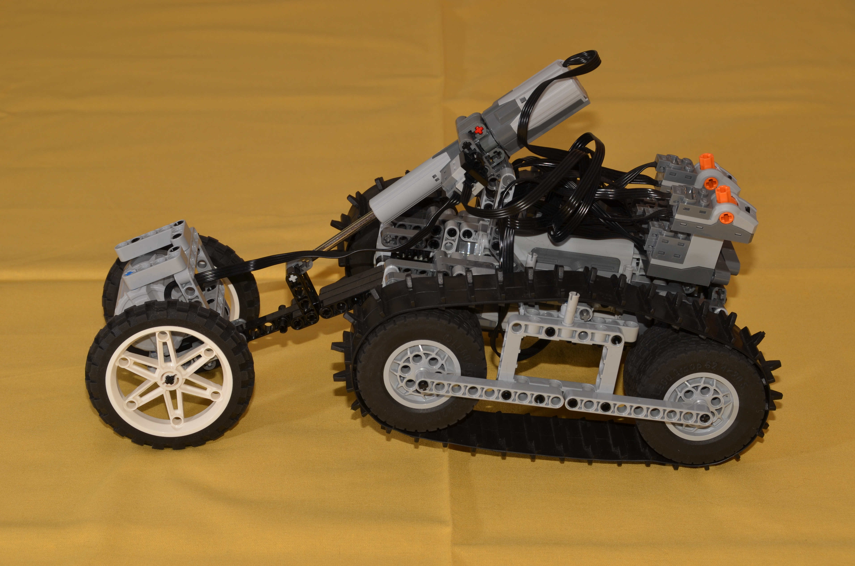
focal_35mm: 90
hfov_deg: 22.7
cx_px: 428
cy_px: 283
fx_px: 2133
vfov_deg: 15.1
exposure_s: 1/60
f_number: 11
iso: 100
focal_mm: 60
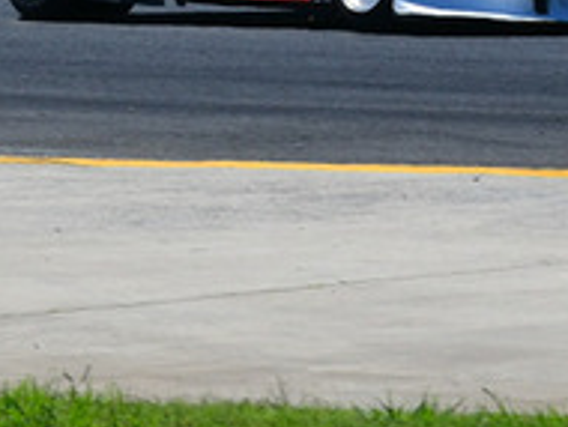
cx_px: 380
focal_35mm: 2063
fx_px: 33894
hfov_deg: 1.0
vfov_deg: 0.7
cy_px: -358
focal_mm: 340
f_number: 14
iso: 500
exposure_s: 1/640
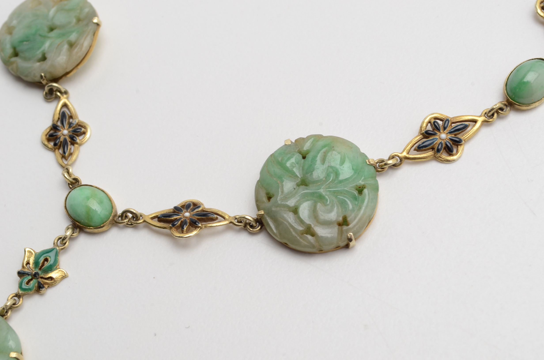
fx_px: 1244
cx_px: 272
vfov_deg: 16.5
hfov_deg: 24.7
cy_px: 180
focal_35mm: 82
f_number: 16
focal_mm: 55
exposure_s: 1/125
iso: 200
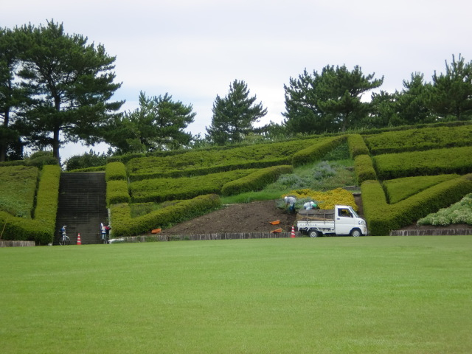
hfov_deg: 18.5
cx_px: 236
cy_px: 177
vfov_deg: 14.0
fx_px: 1445
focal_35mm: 106
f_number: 5.9
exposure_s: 1/200
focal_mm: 18.9
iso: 64
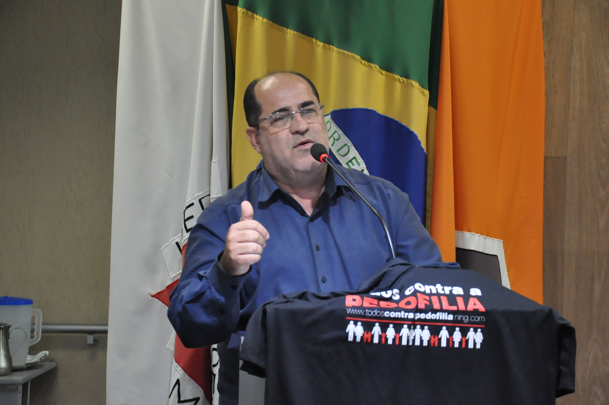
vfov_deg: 17.4
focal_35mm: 78
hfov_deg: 26.0
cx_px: 304
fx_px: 1318
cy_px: 202
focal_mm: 52
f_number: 5
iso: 2000
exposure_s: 1/100
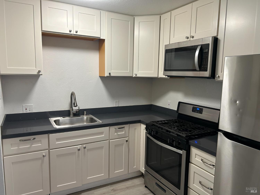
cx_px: 130
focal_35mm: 26
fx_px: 195
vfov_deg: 53.1
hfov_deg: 67.3
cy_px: 98
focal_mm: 5.7
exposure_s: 1/50
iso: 100
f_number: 1.5
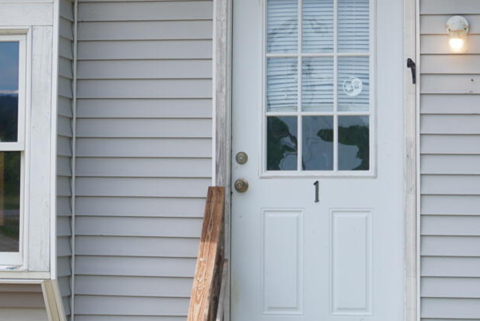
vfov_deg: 12.6
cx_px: 274
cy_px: 92
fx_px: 1454
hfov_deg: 18.7
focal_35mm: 109
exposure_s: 1/400
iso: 100
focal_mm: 28
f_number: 5.6
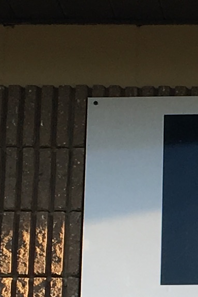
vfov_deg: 9.6
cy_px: 342
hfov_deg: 6.3
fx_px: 1741
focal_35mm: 211
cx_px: 413
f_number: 2.2
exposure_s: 1/212
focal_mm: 4.15
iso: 25
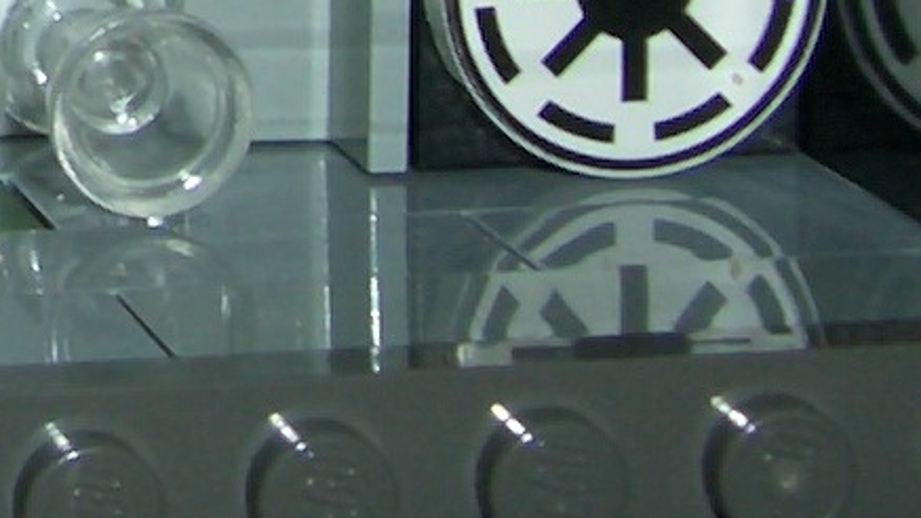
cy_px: -1118
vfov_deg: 5.6
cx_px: -902
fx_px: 4910
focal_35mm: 201
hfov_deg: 10.0
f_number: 4.3
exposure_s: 1/60
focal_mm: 5.8
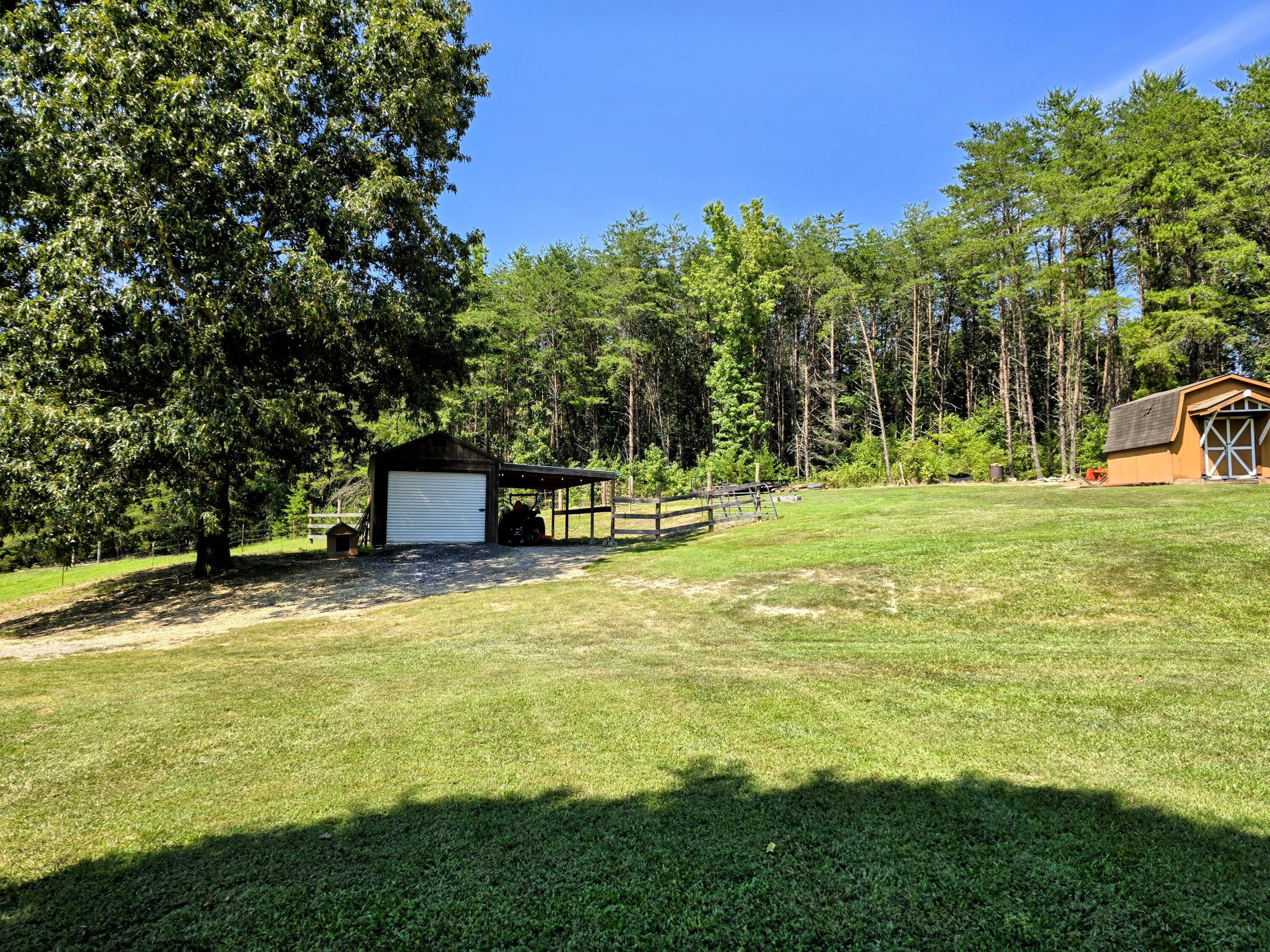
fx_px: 844
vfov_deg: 58.9
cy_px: 476
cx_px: 635
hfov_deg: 73.9
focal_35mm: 23
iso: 12
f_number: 1.7
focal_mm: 6.3
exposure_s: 1/447
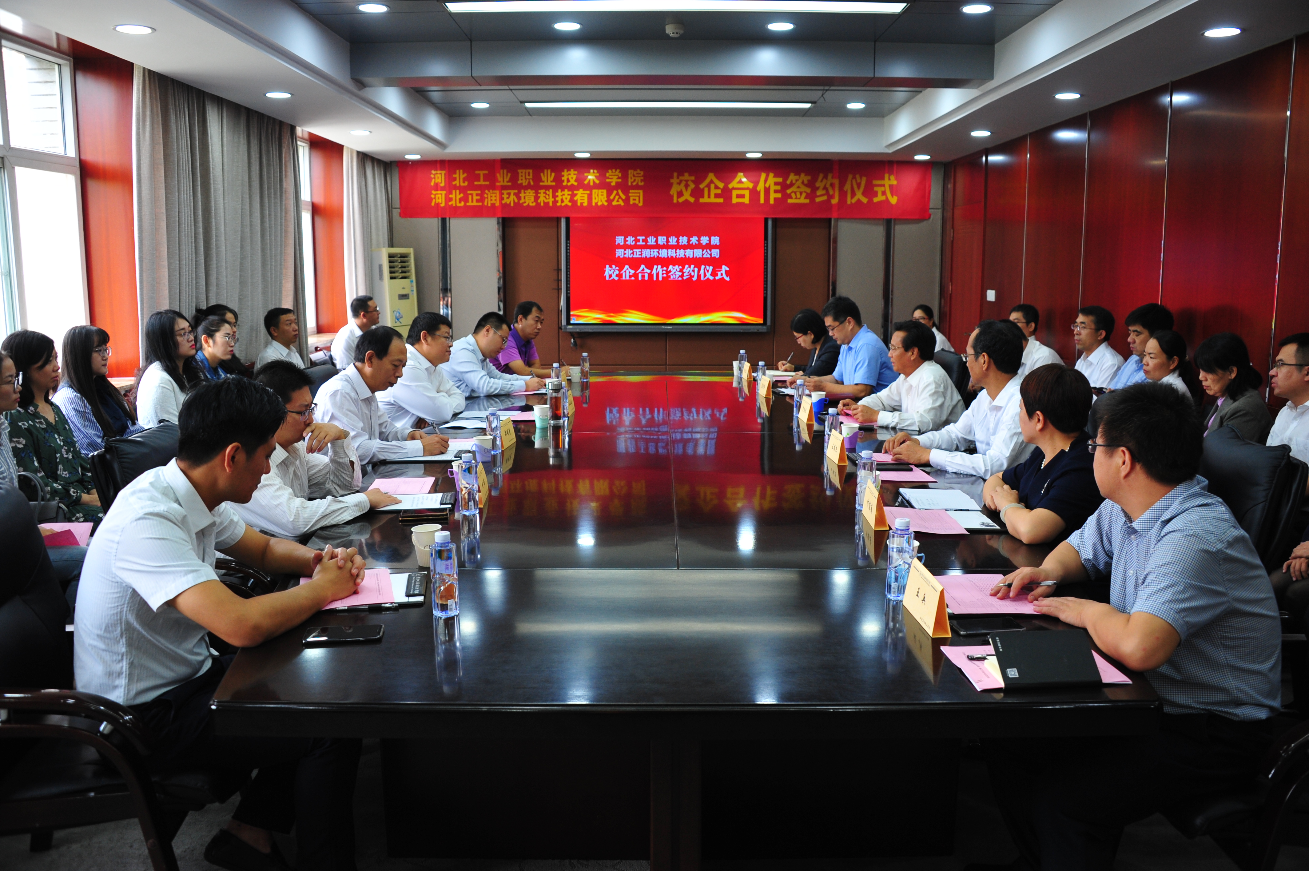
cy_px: 436
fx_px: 1017
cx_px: 654
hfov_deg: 65.5
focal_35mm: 28
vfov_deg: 46.3
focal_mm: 28
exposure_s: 1/100
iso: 1000
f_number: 5
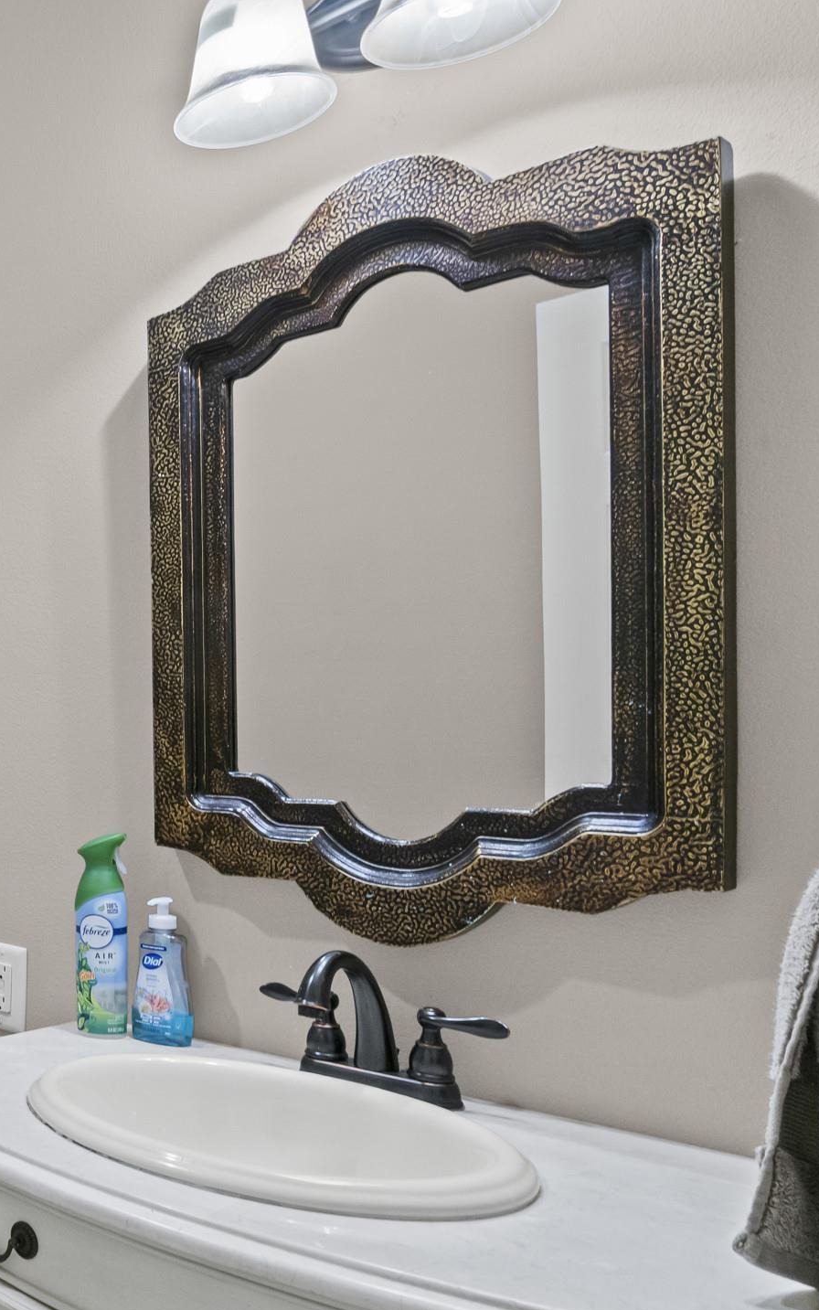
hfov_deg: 30.0
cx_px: -286
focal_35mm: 32
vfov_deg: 59.5
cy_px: 717
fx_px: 1142
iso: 250
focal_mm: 12
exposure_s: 1/2.5
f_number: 9
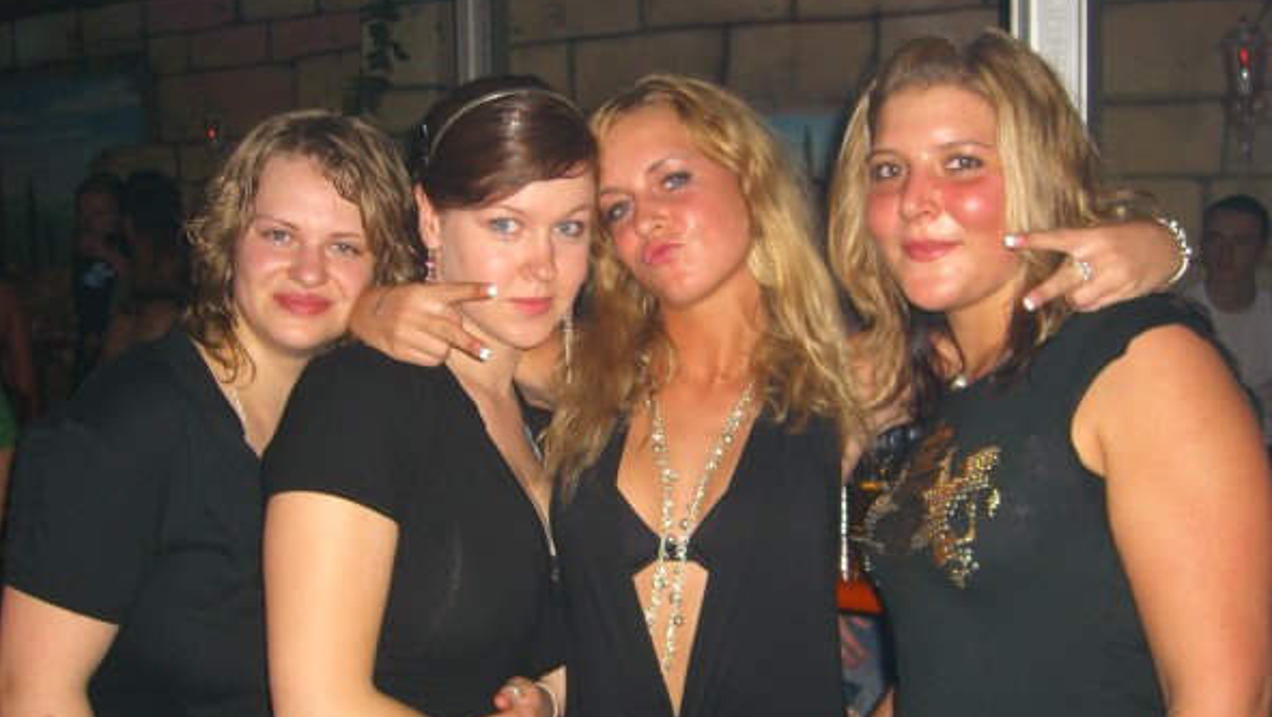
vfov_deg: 28.4
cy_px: 403
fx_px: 1417
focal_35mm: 42
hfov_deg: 48.3
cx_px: 644
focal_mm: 7.9
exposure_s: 1/60
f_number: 2.8
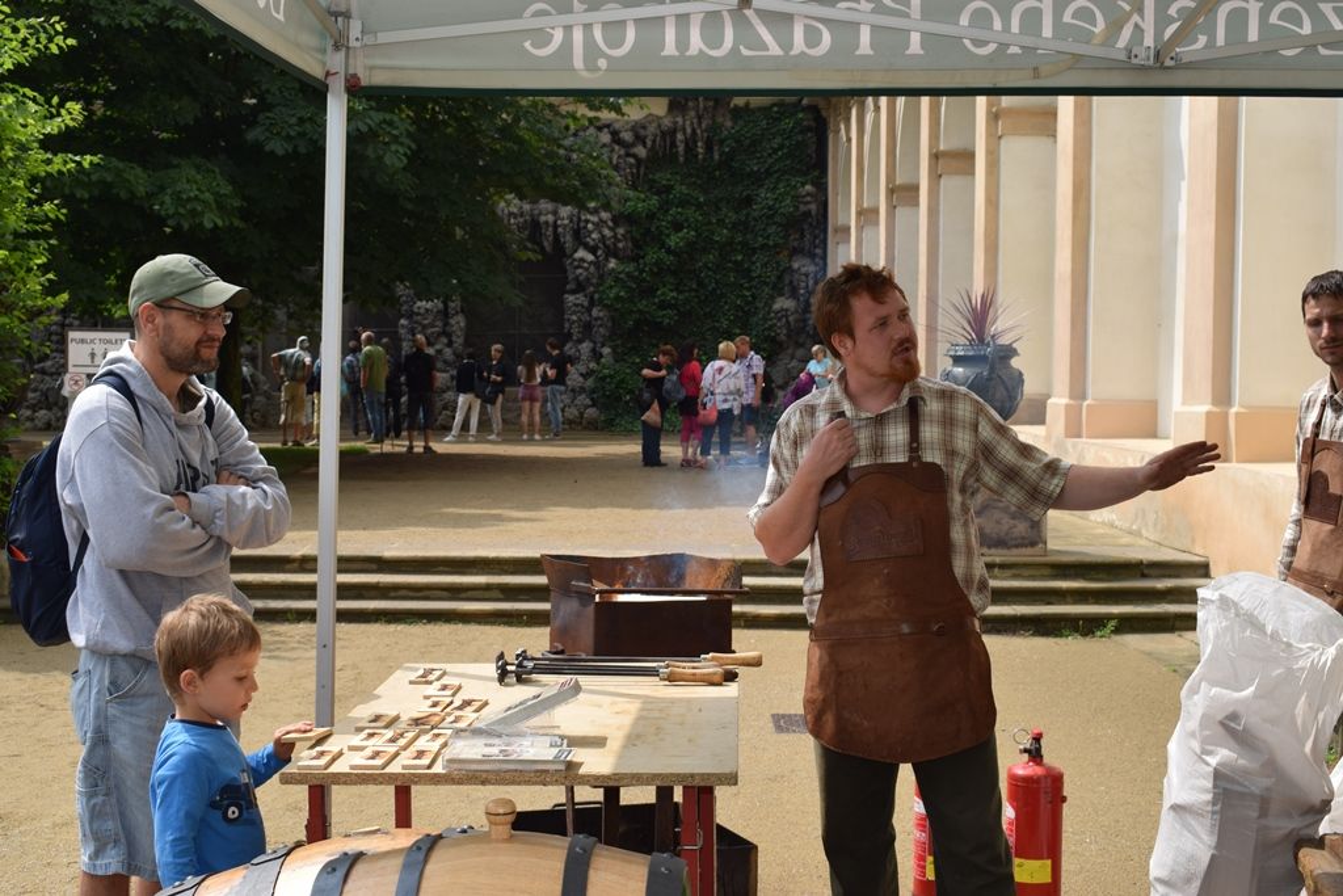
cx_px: 672
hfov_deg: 41.1
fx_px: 1791
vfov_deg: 28.1
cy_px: 448
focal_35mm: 48
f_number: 10
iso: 100
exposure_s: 1/200
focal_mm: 32
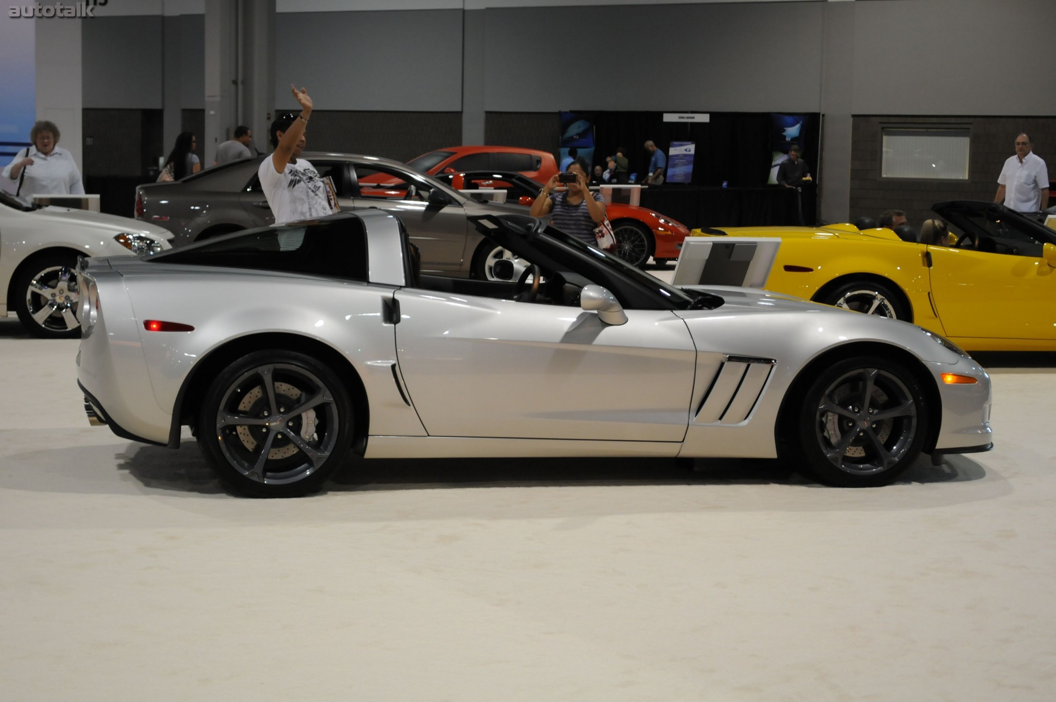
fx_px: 1978
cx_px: 528
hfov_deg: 29.9
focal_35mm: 68
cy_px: 351
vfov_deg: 20.1
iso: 800
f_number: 5.3
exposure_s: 1/60
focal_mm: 45
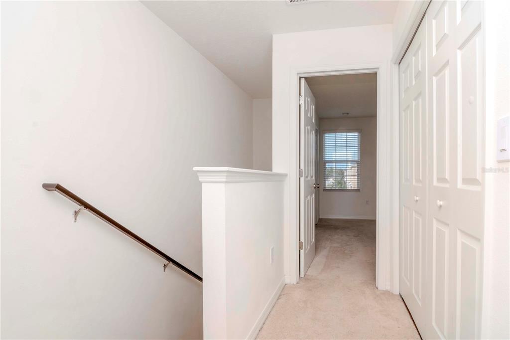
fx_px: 234
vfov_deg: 72.0
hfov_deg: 95.0
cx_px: 255
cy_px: 170
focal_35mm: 16
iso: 640
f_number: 13
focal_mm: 11
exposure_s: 1/200
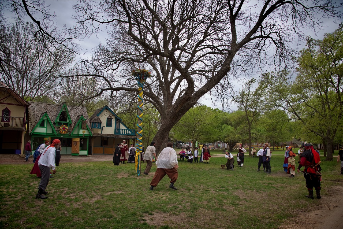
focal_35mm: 24
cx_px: 172
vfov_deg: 53.2
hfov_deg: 73.7
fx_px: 229
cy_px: 114
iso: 100
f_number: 8
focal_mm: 24
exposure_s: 1/200
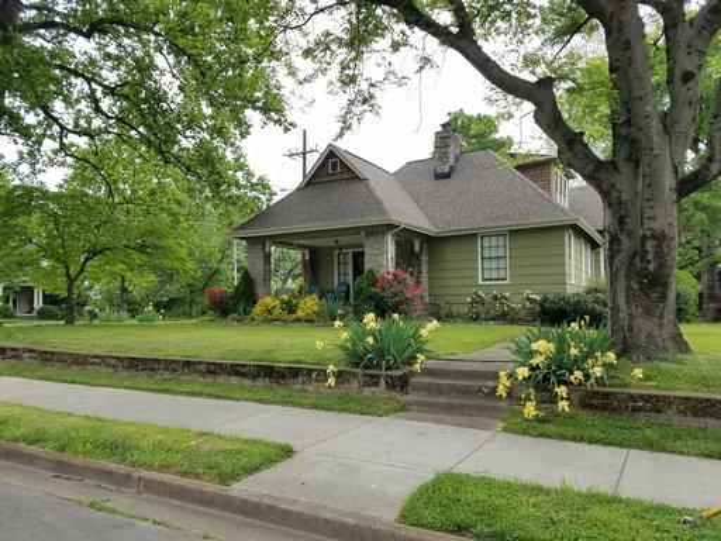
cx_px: 360
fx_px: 542
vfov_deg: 53.1
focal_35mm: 26
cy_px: 270
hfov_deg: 67.3
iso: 50
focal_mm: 4.2
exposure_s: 1/387
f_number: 1.7
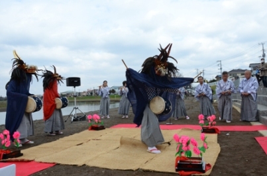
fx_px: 200
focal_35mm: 27
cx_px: 134
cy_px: 88
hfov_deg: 67.5
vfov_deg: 47.6
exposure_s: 1/500
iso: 800
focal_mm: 18
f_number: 13
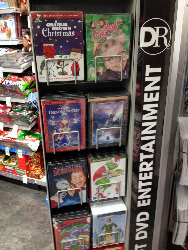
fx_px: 253
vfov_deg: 52.6
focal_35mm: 35
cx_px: 94
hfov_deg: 40.7
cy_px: 125
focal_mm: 4.28
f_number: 2.4
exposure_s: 1/20
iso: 125
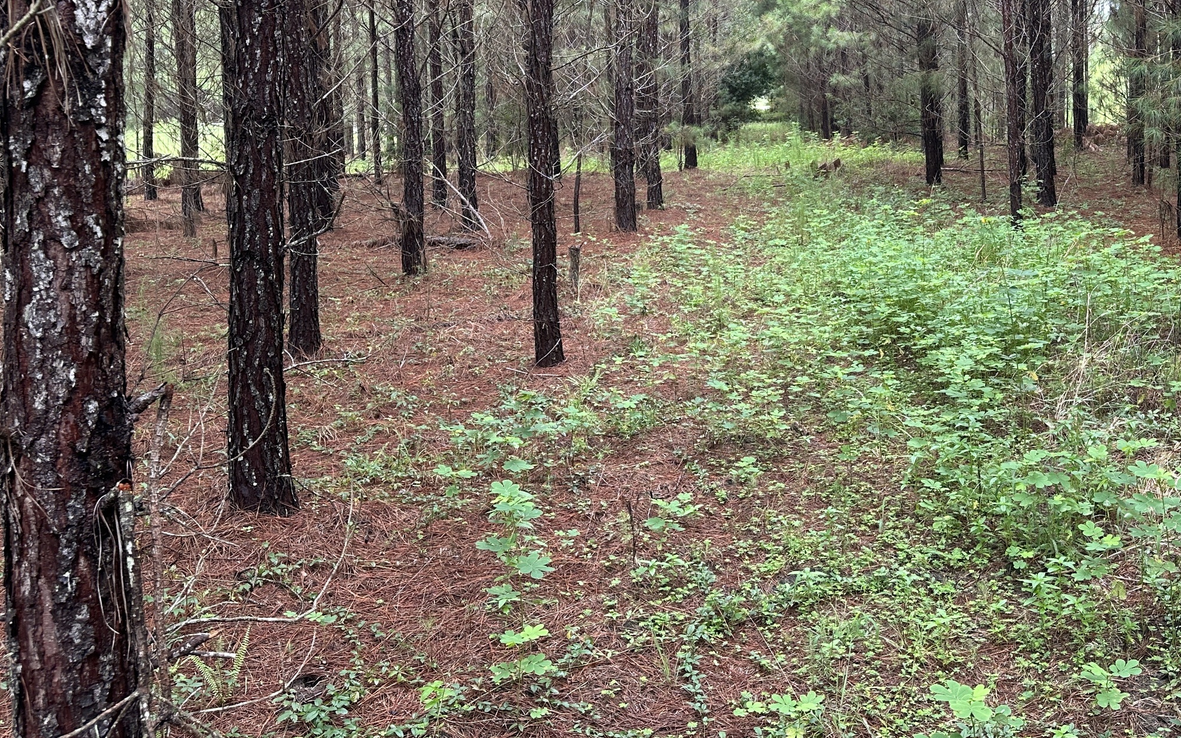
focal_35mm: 39
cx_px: 721
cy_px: 169
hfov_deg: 50.0
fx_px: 1255
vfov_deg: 32.0
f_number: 1.78
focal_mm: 6.86
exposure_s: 1/122
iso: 50
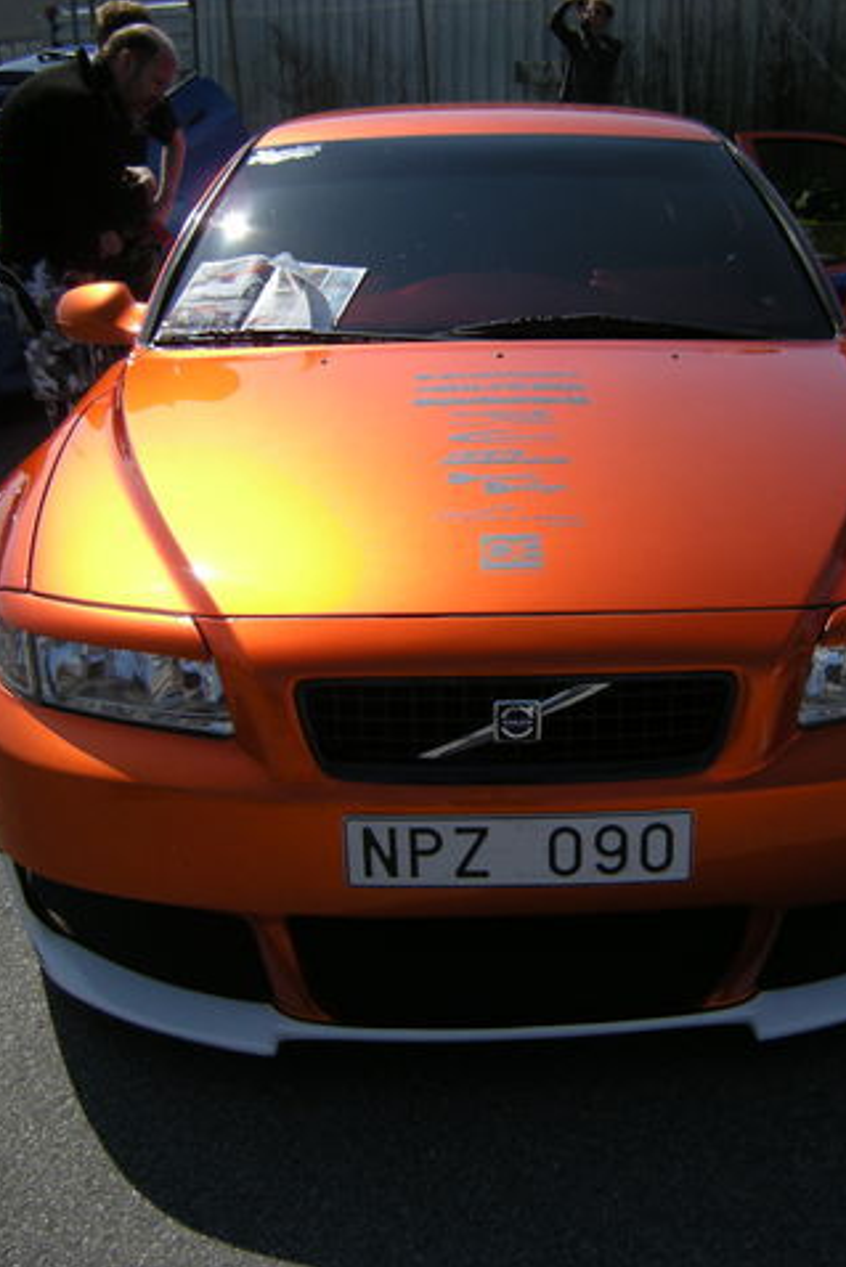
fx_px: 1374
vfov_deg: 49.5
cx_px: 491
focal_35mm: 39
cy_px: 634
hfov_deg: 34.2
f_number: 5.6
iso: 64
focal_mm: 4.7
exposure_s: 1/424
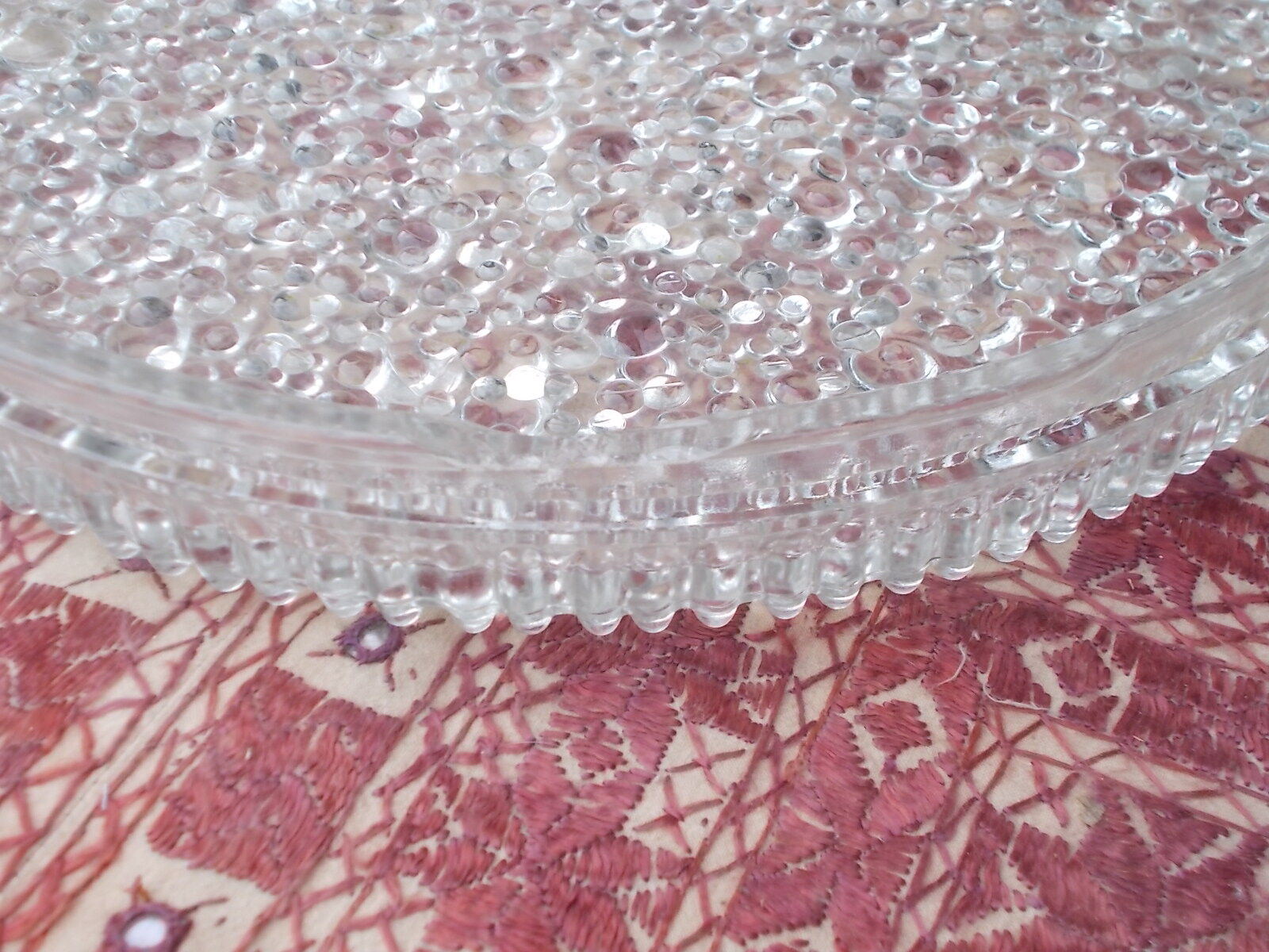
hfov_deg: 42.9
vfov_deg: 32.9
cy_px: 476
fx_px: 1613
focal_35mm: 44
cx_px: 634
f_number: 4.2
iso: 80
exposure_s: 1/100
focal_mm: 7.9
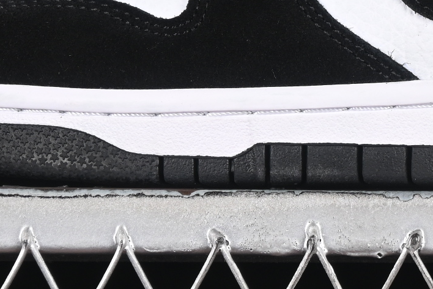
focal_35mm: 295
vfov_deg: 4.6
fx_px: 3548
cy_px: -162
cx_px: 458
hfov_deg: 7.0
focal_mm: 50
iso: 160
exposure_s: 1/60
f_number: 6.3
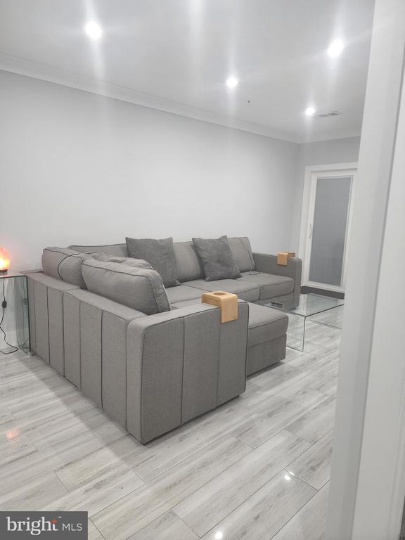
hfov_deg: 58.9
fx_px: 359
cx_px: 202
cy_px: 270
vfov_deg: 73.9
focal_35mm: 23
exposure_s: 1/120
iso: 400
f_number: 1.8
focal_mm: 6.4
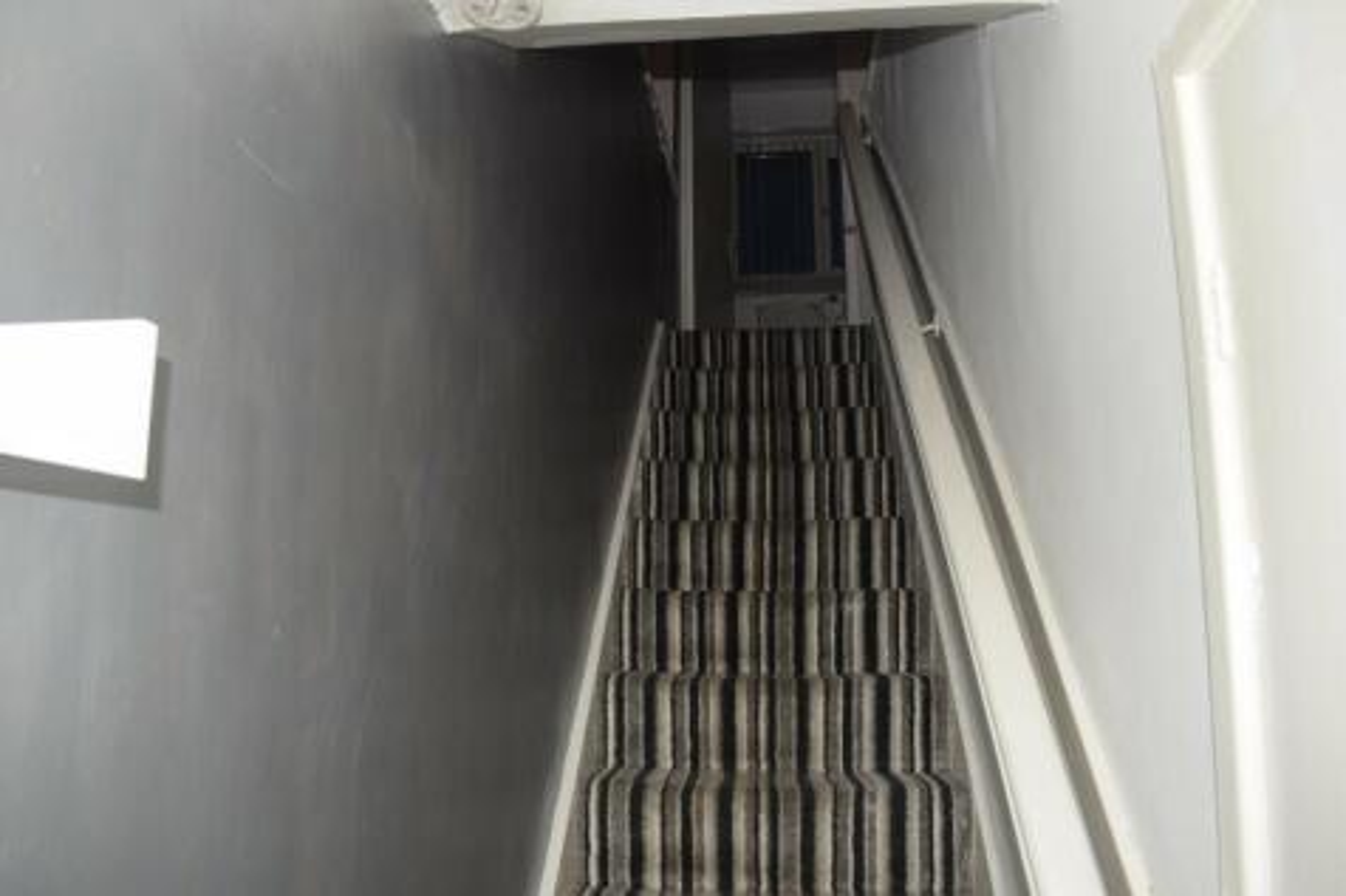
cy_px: 448
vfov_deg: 47.9
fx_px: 1009
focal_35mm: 27
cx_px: 673
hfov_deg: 67.4
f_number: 8
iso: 110
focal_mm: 18
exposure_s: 1/60
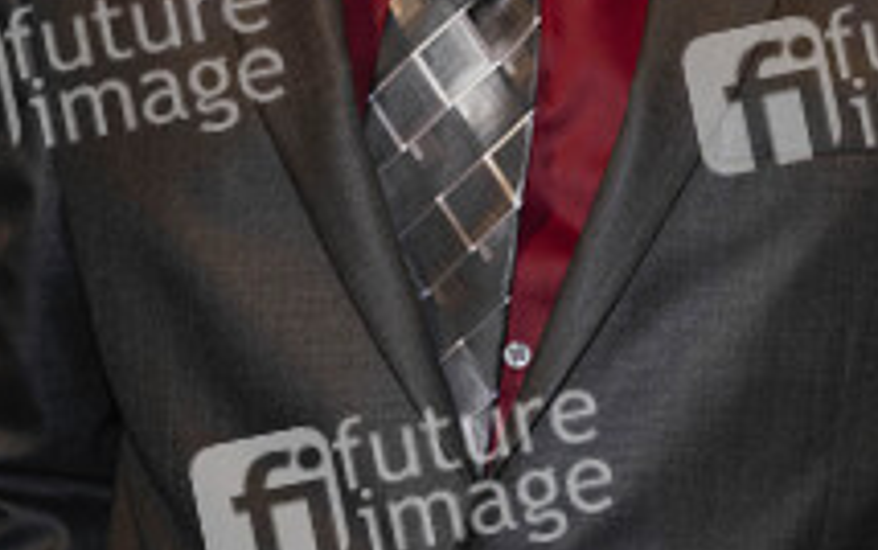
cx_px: 521
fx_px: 3926
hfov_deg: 12.8
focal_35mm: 164
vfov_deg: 7.9
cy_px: -127
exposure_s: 1/200
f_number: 5
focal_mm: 86
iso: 800
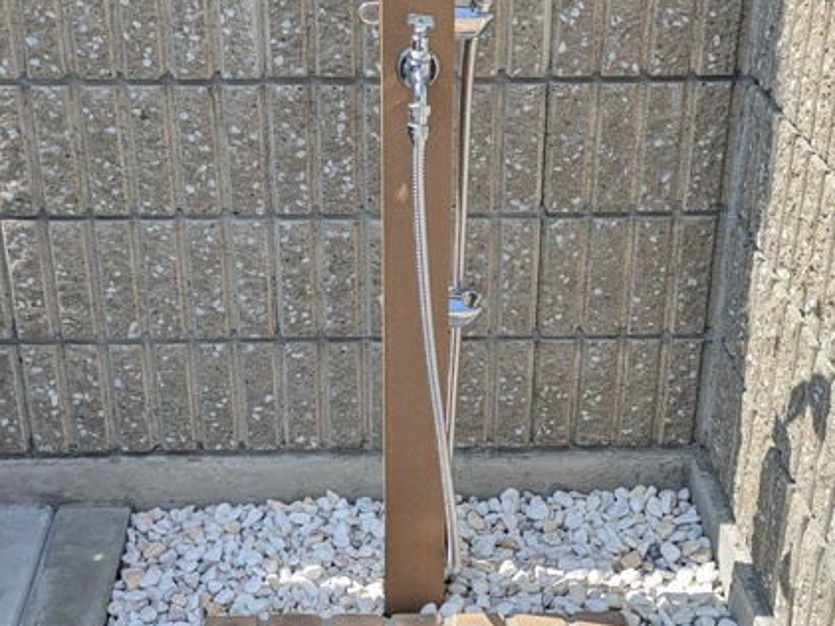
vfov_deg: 25.6
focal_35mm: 57
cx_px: 410
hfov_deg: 33.8
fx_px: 1375
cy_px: 386
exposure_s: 1/1733
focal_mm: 5.43
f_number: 1.89
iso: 60
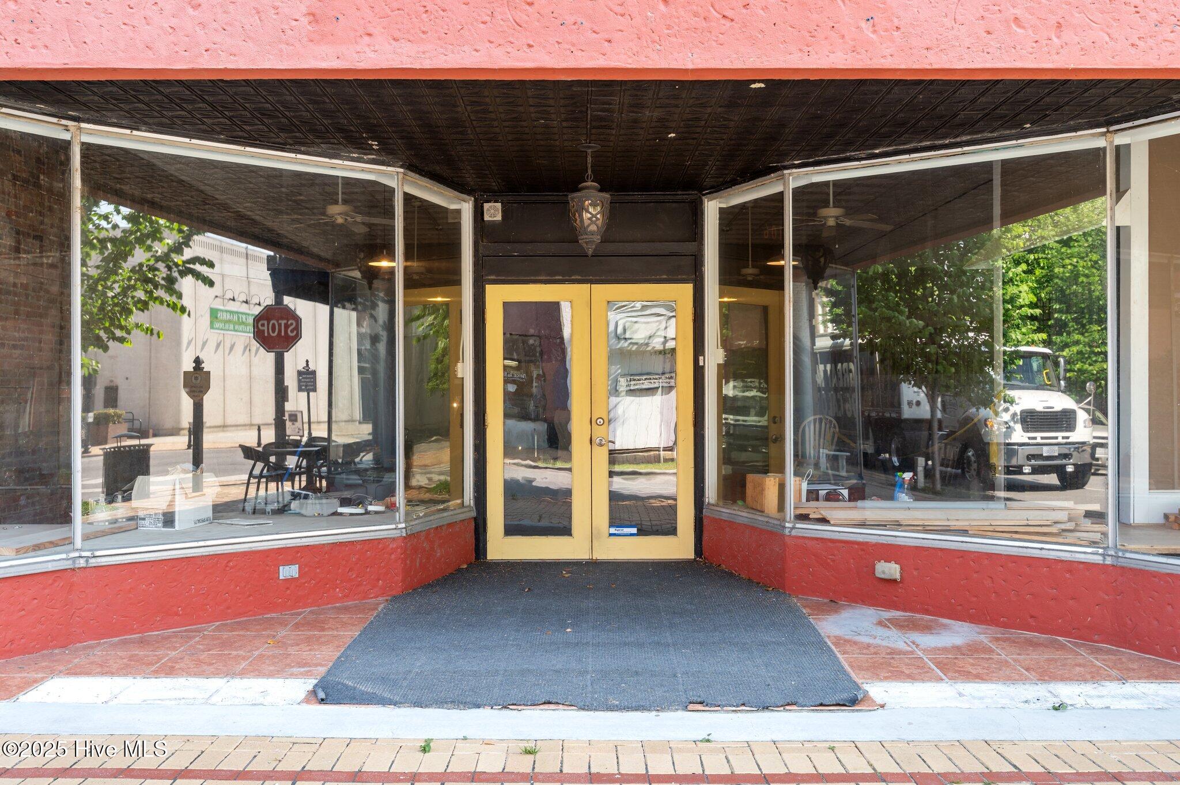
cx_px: 590
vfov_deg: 37.8
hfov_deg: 54.5
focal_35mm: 35
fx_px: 1146
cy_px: 392
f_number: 8
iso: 280
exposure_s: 1/40
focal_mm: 35
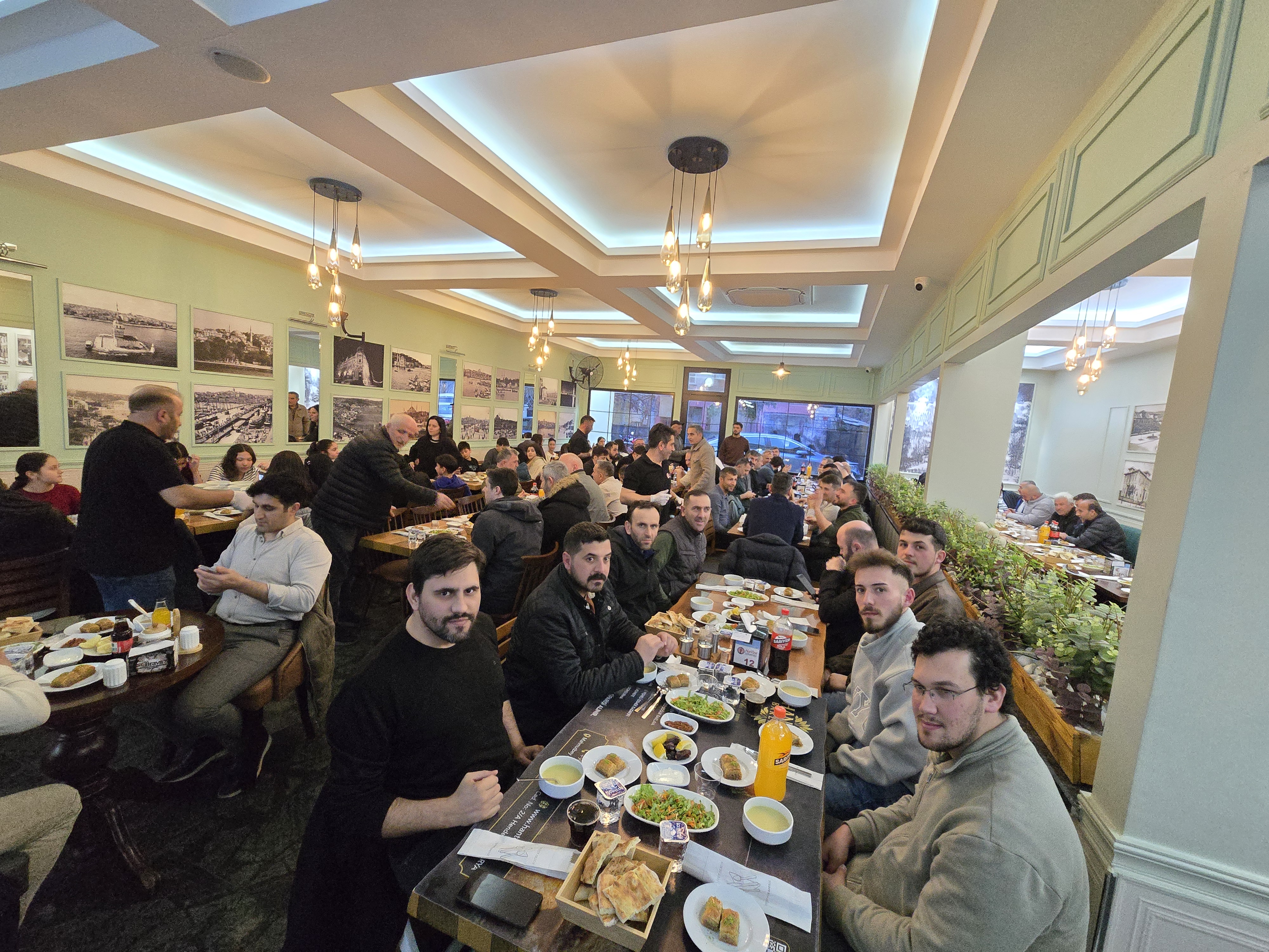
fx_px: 477
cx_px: 634
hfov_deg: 106.2
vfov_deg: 89.9
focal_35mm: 13
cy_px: 476
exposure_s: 1/50
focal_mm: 2.2
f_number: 2.2
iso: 1000
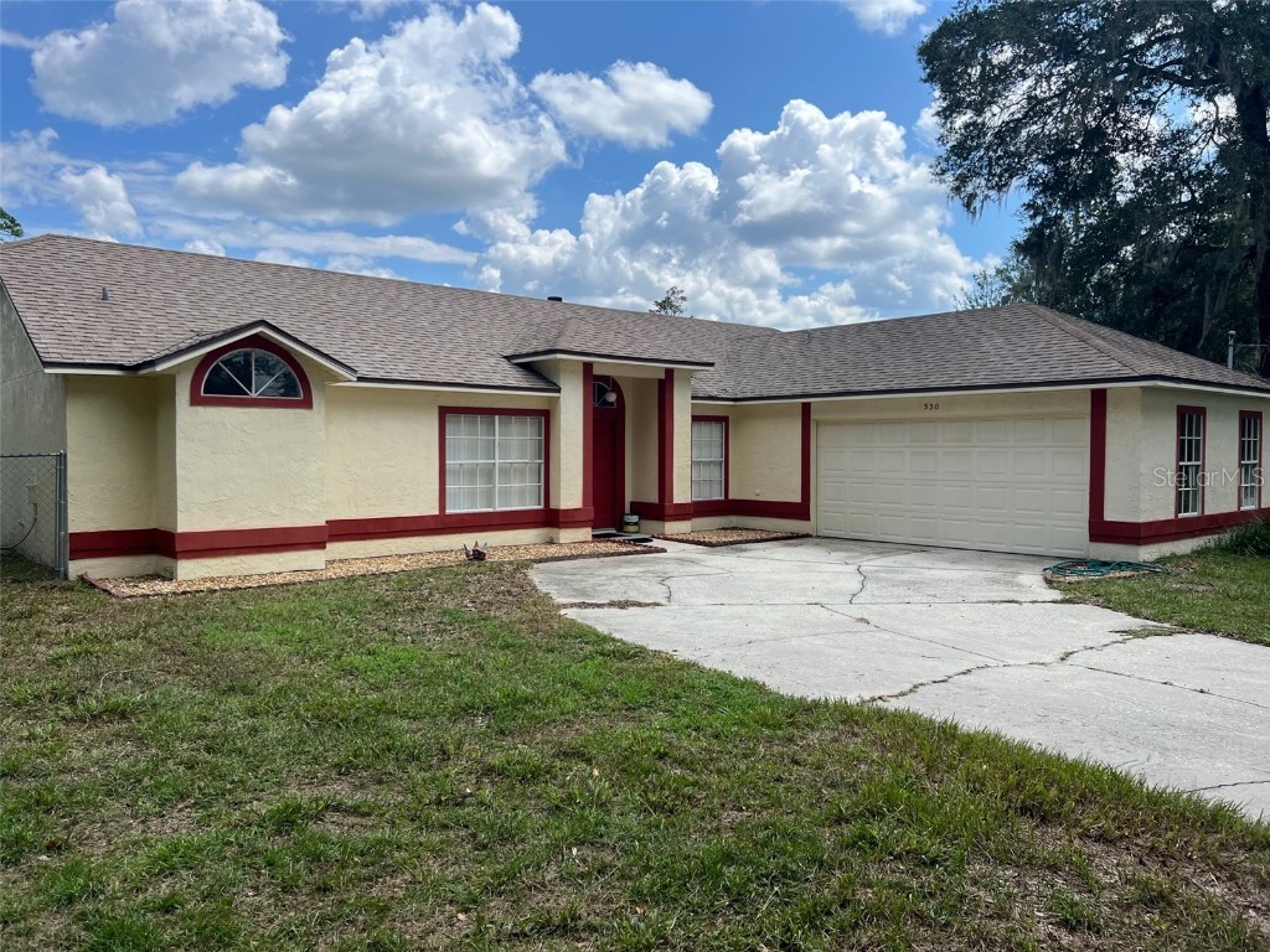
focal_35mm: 26
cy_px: 476
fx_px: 954
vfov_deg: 53.1
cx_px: 635
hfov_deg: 67.3
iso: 50
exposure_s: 1/4444
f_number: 1.5
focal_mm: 5.7
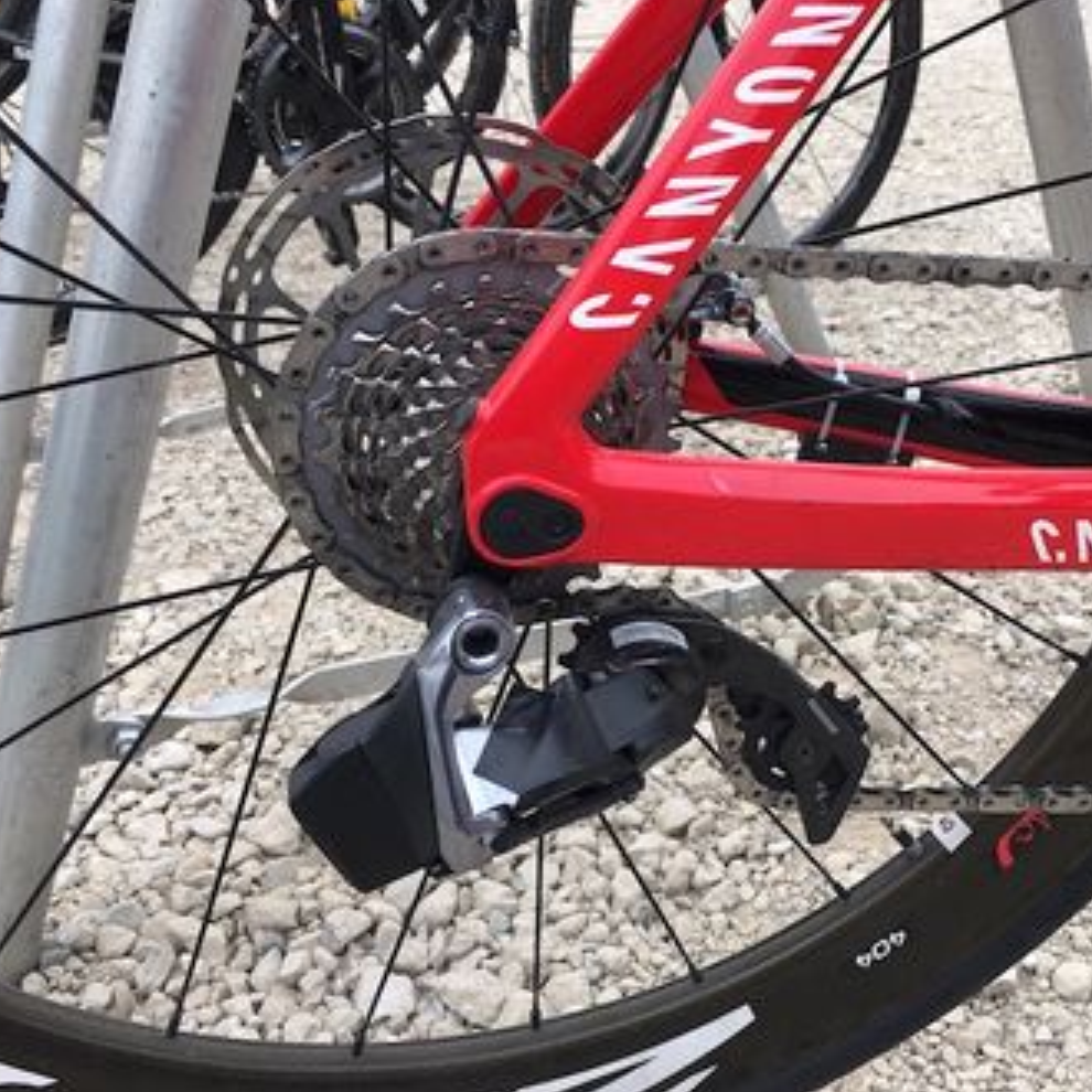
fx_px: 1249
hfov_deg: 46.7
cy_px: 546
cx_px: 692
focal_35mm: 35
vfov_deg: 47.2
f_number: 2.2
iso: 25
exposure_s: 1/316
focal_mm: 4.15
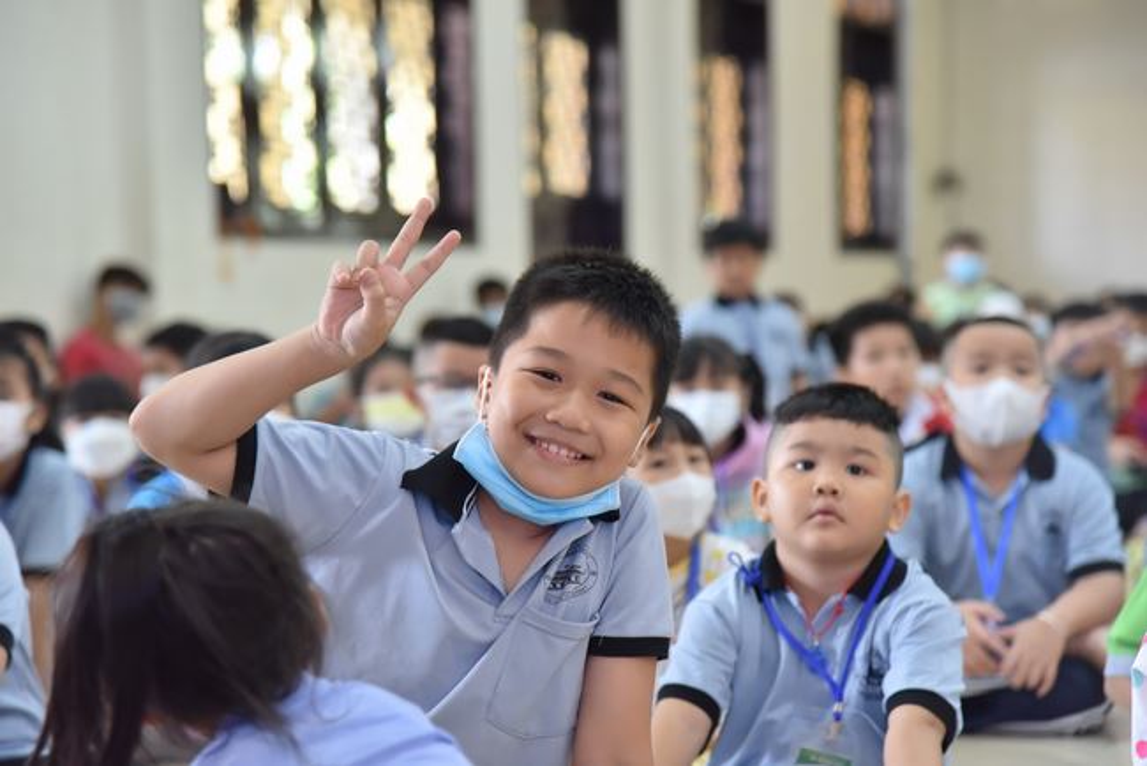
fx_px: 3825
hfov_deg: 17.1
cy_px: 383
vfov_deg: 11.4
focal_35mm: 120
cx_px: 574
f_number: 4.5
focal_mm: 120
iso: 2500
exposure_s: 1/125
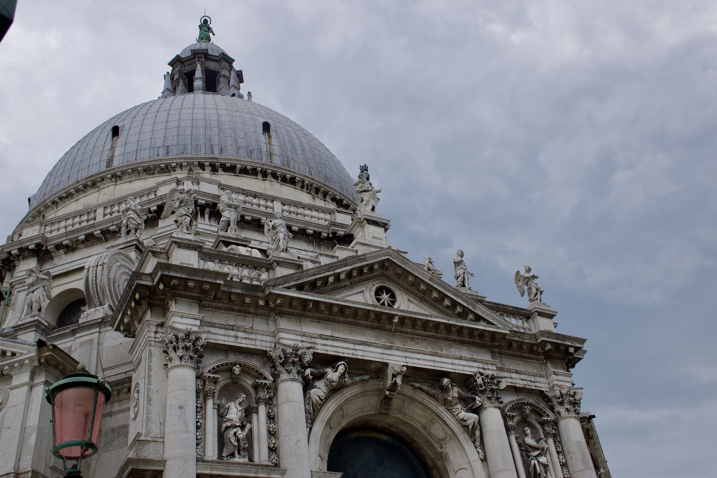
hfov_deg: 47.9
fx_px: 807
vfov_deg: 33.0
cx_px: 358
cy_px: 239
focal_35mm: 40
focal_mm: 27
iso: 200
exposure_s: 1/200
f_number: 11
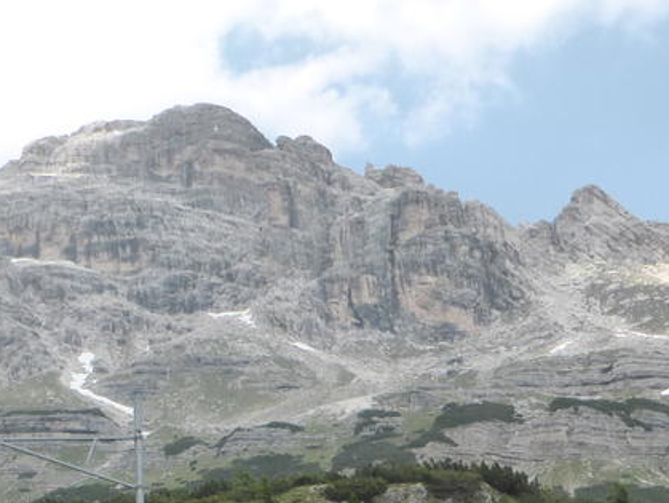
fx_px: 1296
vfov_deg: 20.7
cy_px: 583
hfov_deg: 28.0
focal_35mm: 67
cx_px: 85
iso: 200
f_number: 3.5
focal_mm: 4.3
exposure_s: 1/640
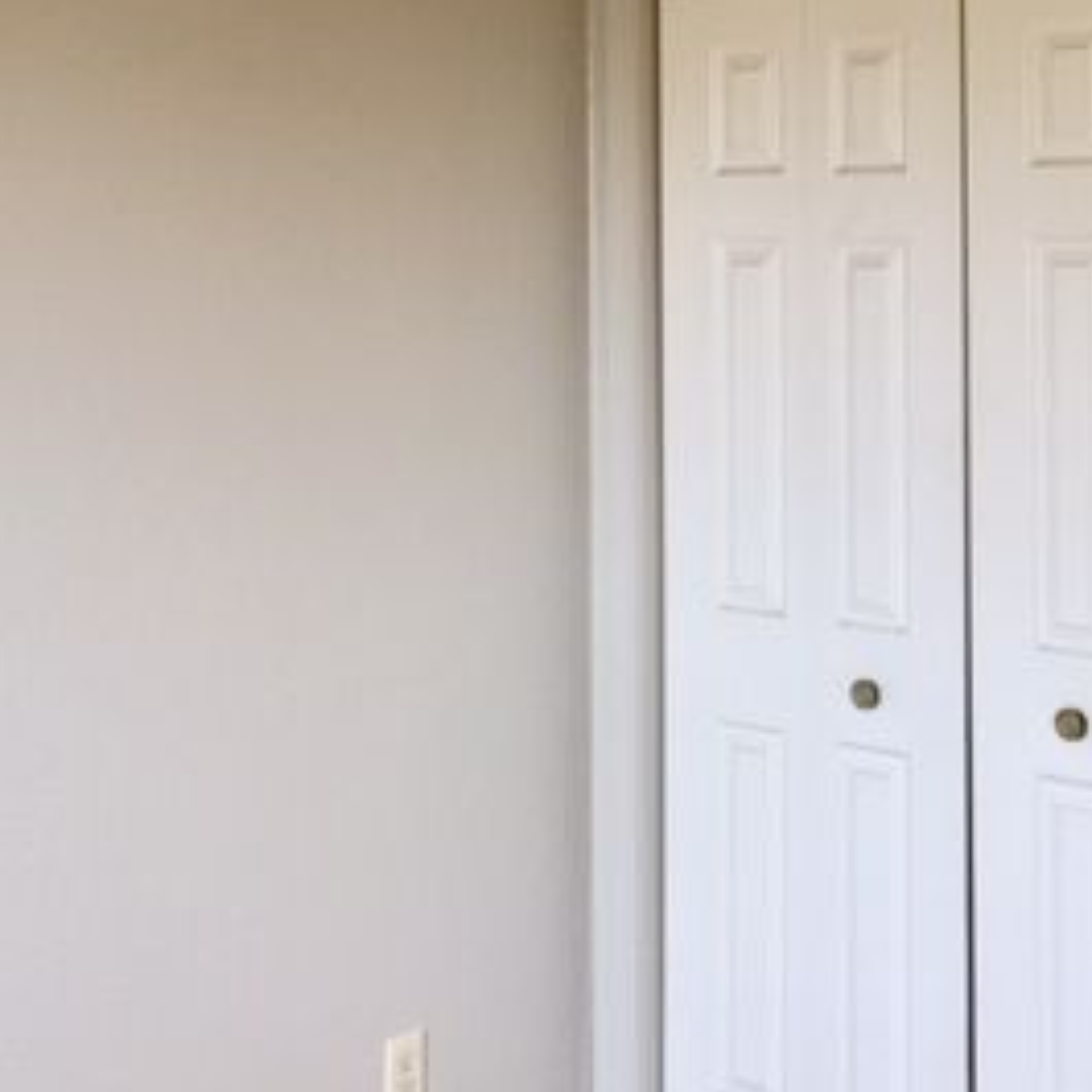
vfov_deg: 27.3
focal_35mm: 62
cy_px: 247
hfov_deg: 27.4
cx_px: 791
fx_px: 2213
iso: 32
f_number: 2.2
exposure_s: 1/60
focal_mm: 4.15
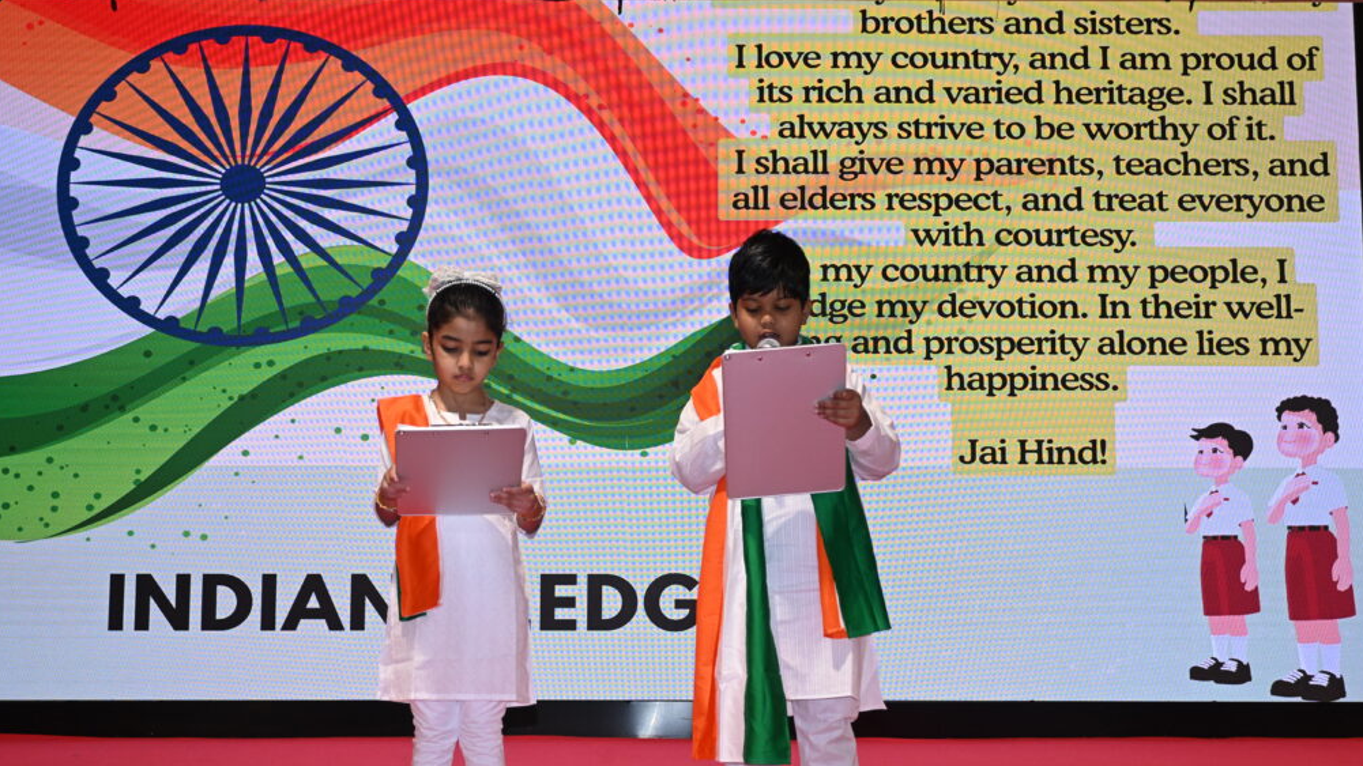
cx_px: 685
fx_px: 1626
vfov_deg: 26.5
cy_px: 459
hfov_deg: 45.5
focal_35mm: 45
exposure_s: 1/125
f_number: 5
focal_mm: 28
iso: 1000
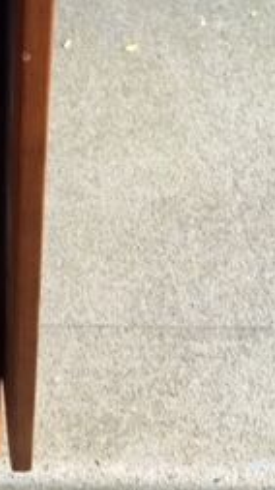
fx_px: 1039
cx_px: -122
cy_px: -64
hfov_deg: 14.2
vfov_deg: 24.5
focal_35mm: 80
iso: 25
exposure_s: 1/50
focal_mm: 4.15
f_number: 2.2
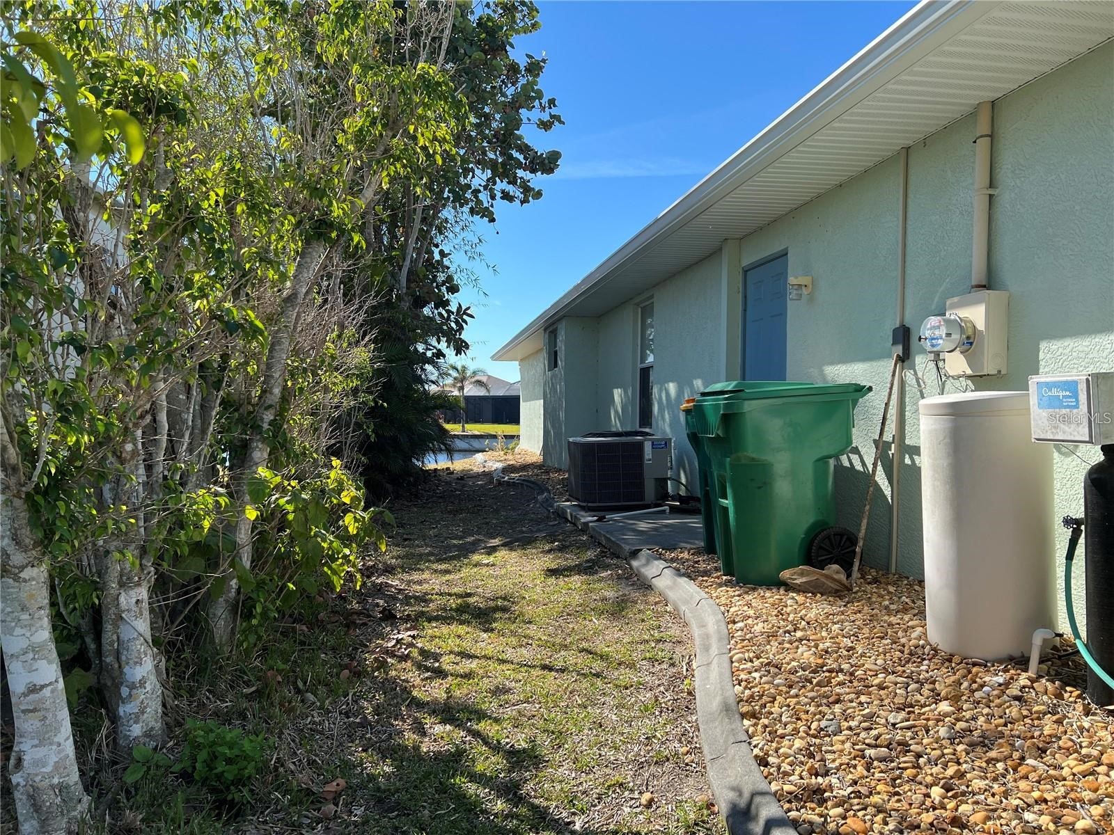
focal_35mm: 26
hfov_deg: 67.3
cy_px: 418
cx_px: 557
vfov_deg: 53.1
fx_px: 837
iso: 50
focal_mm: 5.7
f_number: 1.5
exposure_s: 1/2165
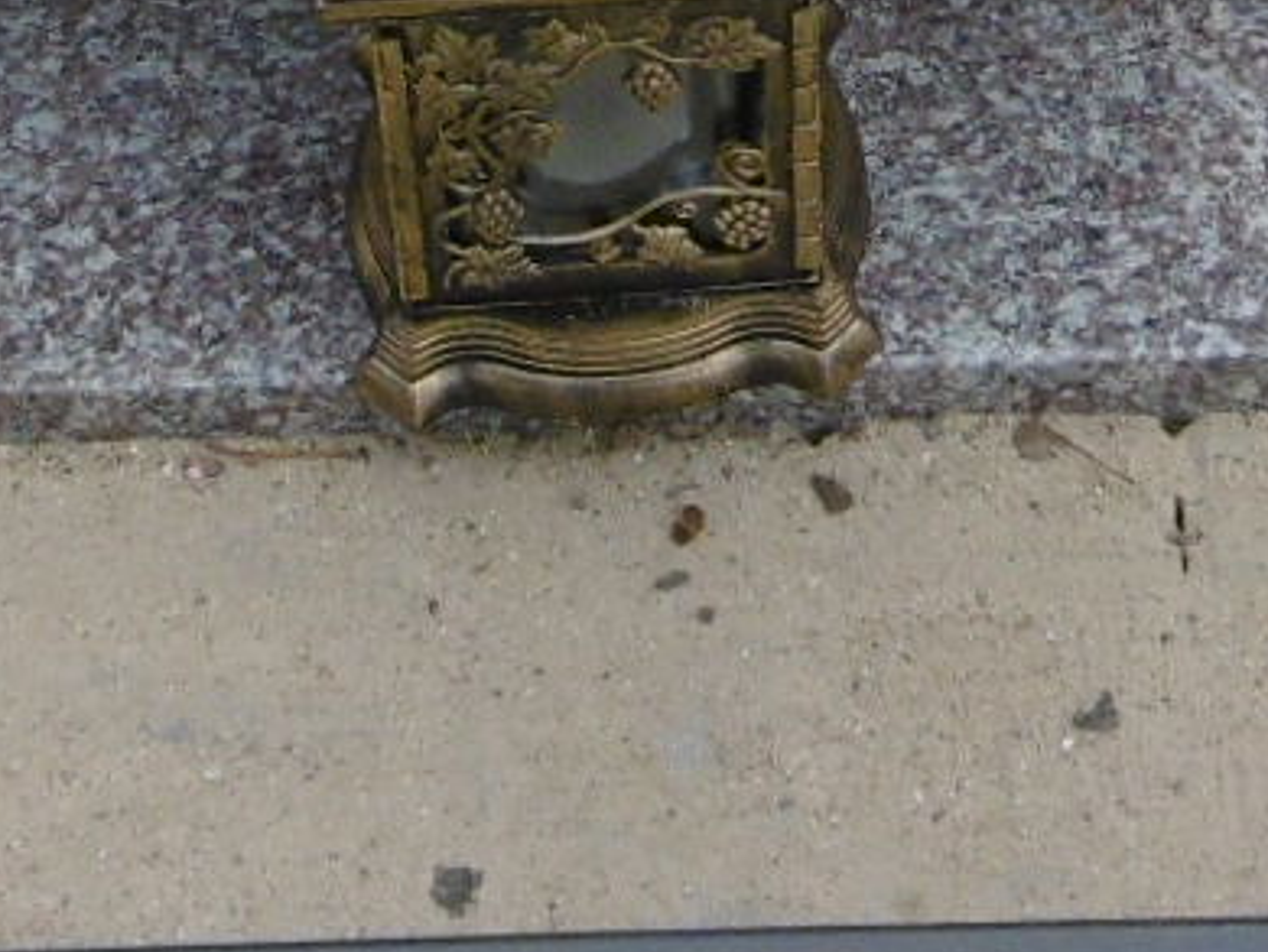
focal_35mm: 126
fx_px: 4618
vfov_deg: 11.0
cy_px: -790
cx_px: 865
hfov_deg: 15.6
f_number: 3.1
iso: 100
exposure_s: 1/500
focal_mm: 4.3
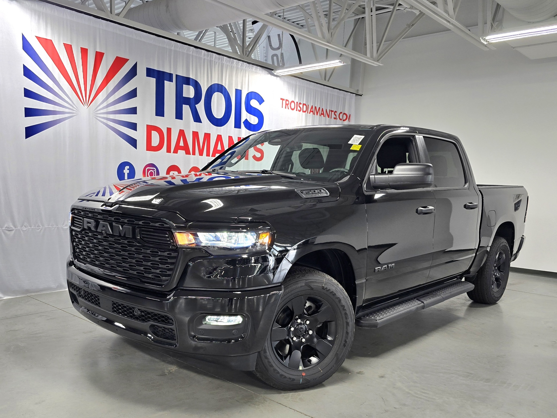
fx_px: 370
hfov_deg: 73.9
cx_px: 278
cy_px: 209
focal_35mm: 23
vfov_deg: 58.9
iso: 100
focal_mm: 6.3
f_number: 1.7
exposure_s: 1/120
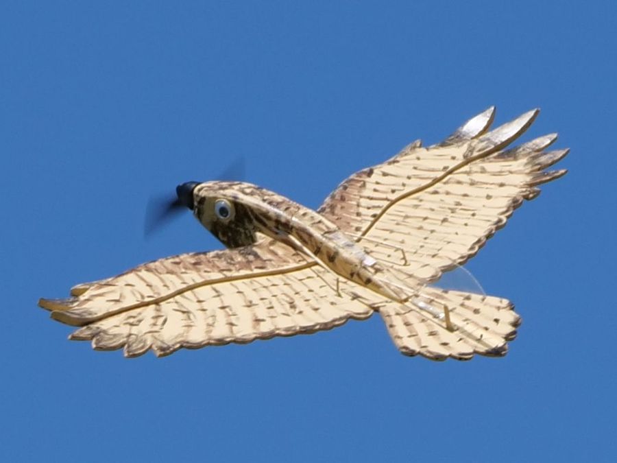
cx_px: 308
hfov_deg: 5.5
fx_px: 6417
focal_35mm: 360
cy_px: 232
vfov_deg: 4.1
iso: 200
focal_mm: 180
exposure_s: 1/1000
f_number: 6.3
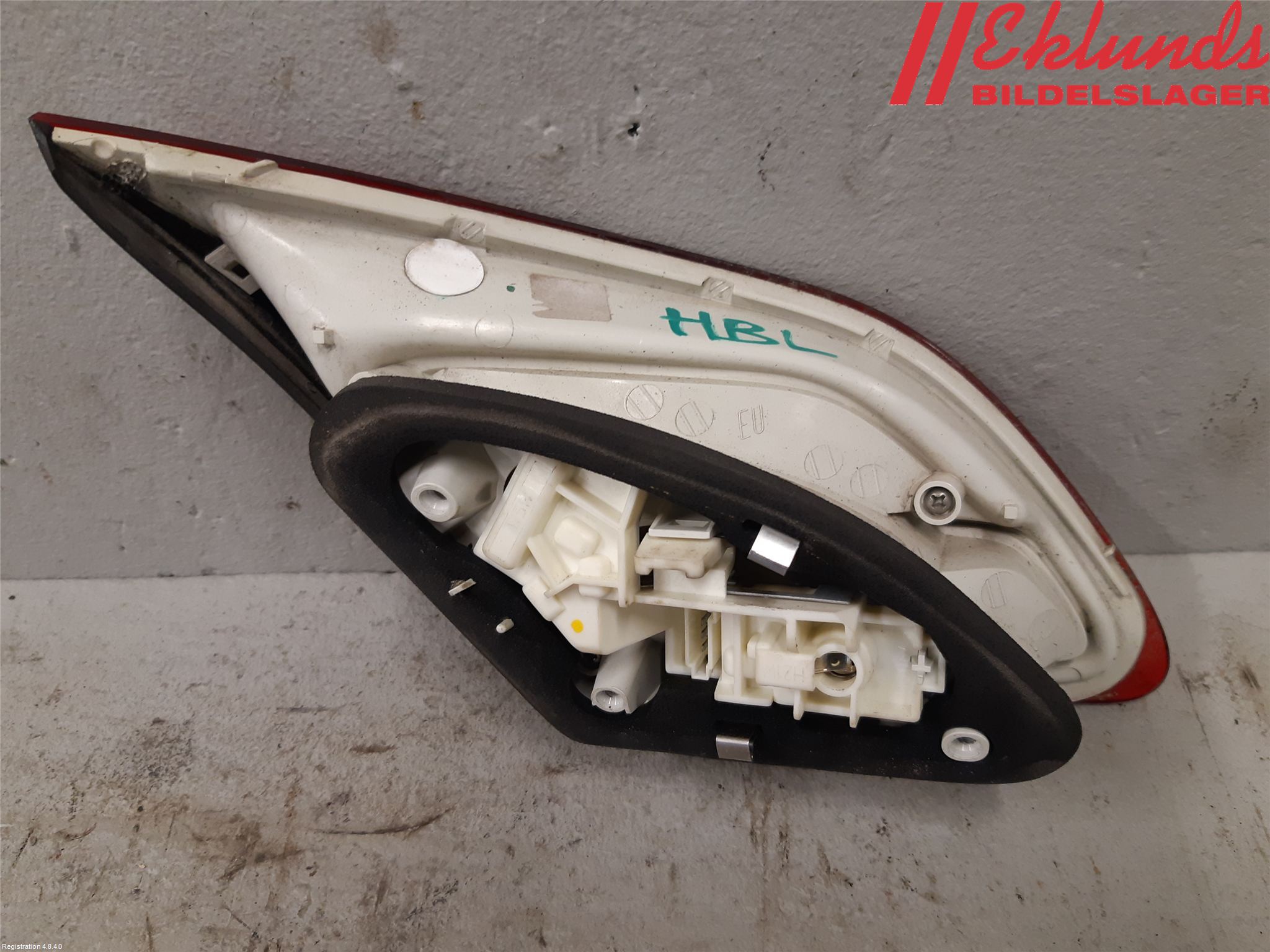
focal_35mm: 26
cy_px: 476
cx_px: 635
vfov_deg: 53.1
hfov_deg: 67.3
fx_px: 954
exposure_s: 1/50
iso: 125
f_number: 1.7
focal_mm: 3.93
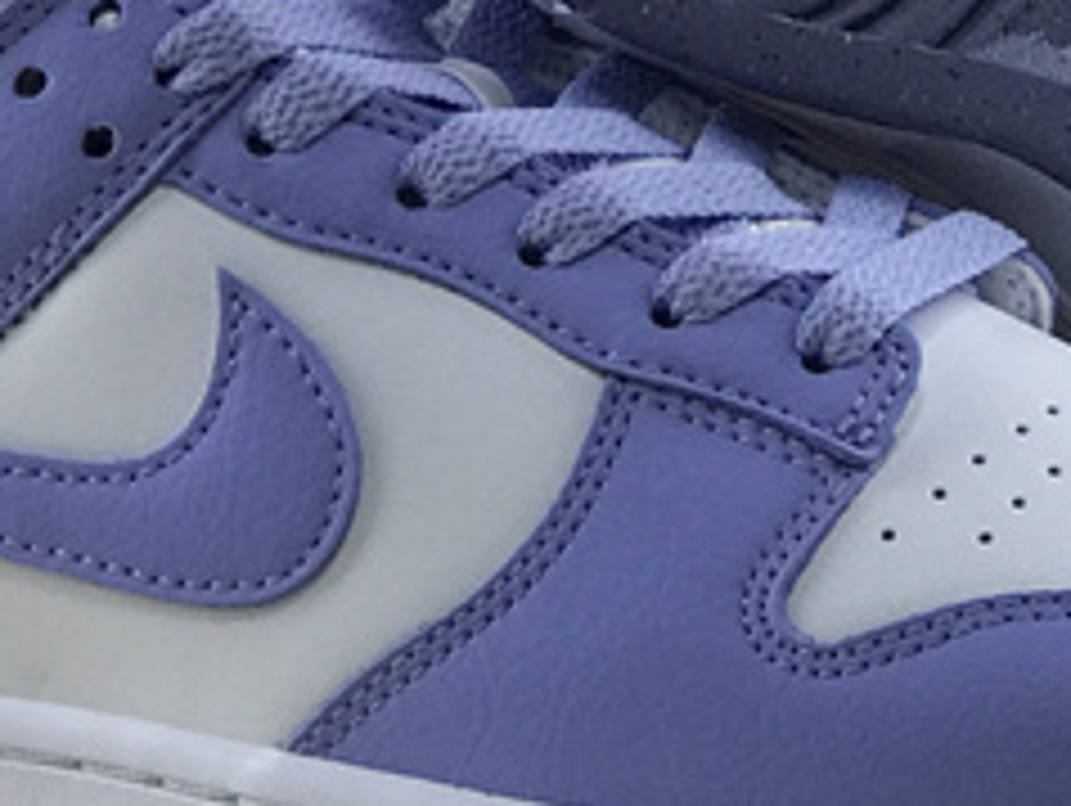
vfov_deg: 8.4
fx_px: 5482
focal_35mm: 177
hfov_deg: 11.1
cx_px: 711
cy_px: 47
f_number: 2.8
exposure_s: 1/99
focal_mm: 6.6
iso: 125
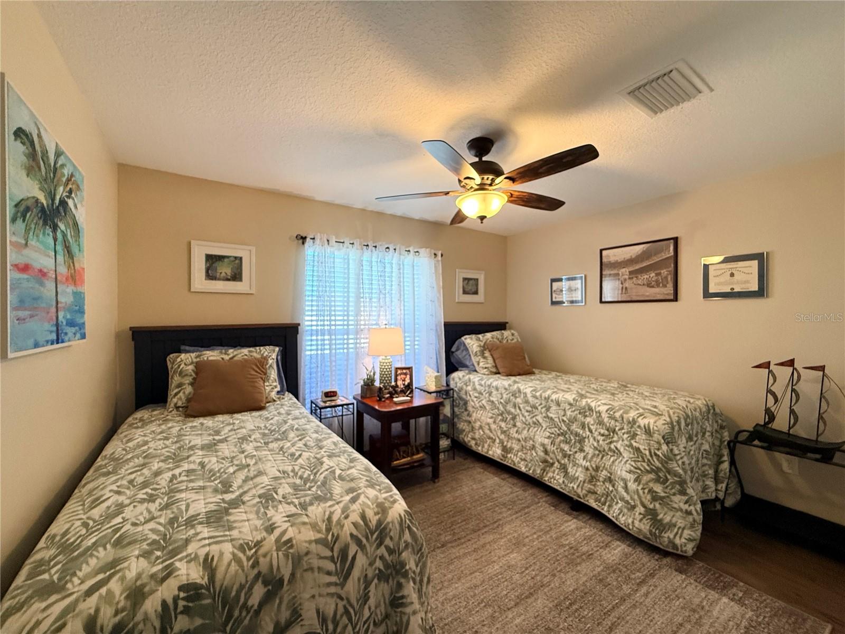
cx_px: 422
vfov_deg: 85.7
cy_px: 317
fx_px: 342
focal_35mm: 14
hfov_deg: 102.1
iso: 500
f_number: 2.2
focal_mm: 2.22
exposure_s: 1/120
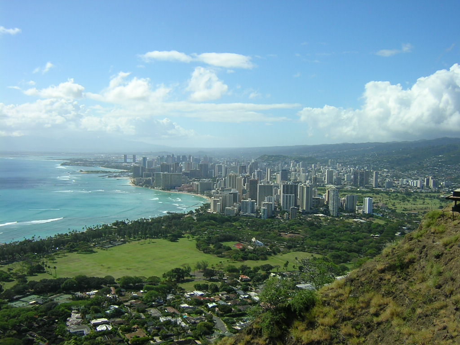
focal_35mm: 36
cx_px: 230
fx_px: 478
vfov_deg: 39.7
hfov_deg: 51.4
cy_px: 172
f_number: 5.2
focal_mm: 4.7
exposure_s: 1/451
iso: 100
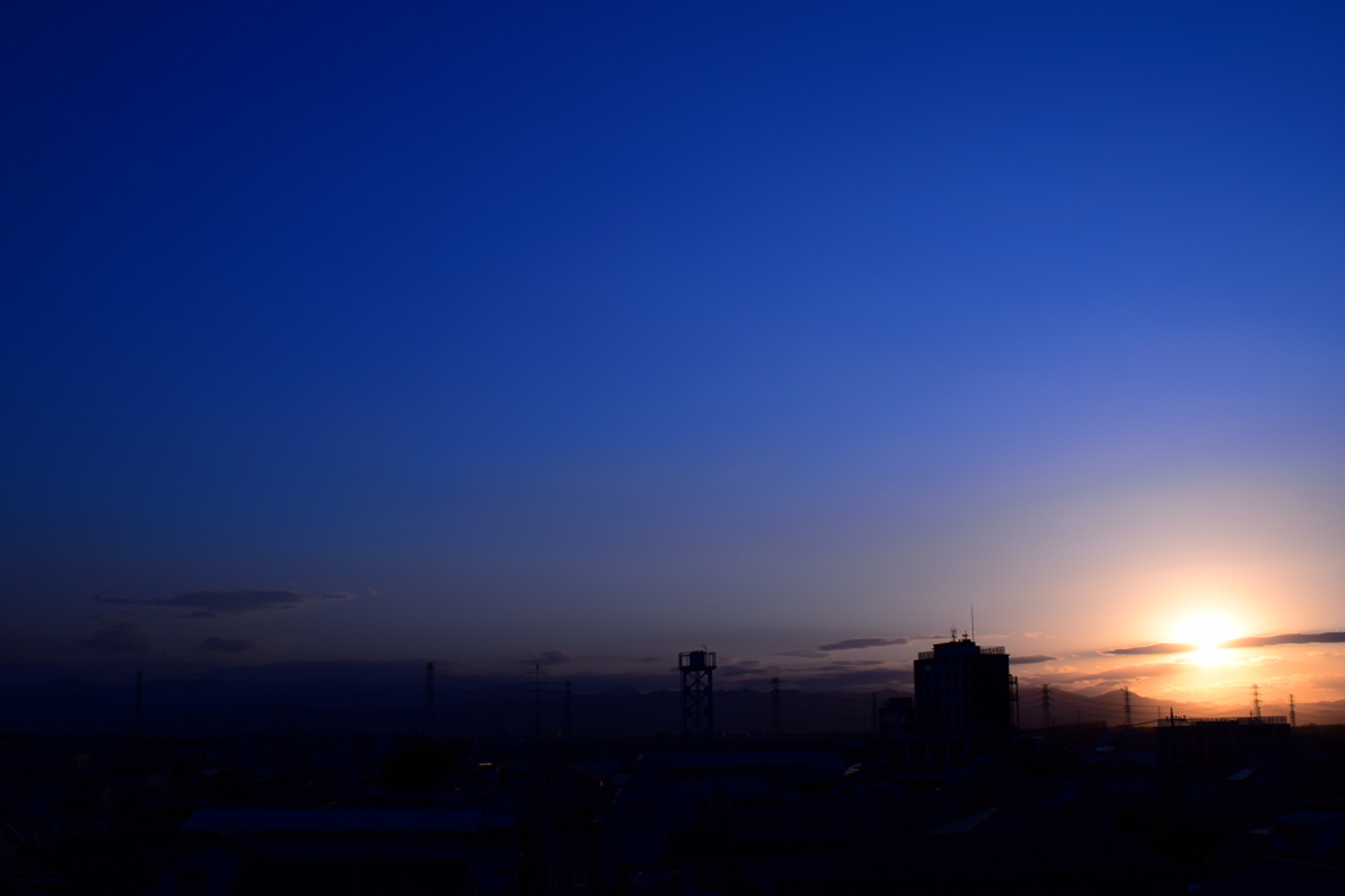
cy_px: 448
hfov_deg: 46.4
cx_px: 672
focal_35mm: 42
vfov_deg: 31.9
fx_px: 1569
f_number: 8
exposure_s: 1/800
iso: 100
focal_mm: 28
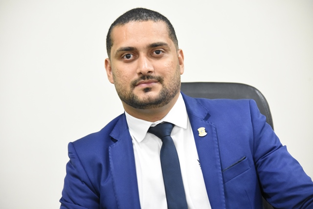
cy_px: 104
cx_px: 156
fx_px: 1122
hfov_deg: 15.9
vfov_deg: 10.6
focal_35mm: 129
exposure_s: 1/50
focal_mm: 86
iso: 3200
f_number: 4.5
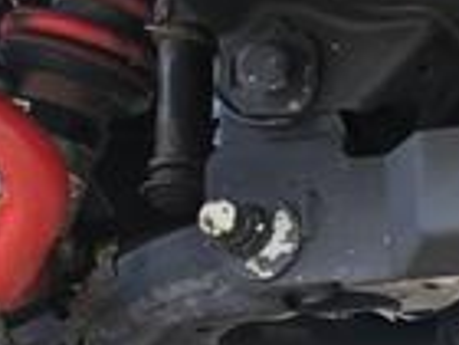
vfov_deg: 17.2
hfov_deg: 18.6
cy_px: 371
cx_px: 813
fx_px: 1101
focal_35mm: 83
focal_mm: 6.3
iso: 64
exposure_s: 1/180
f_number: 1.7
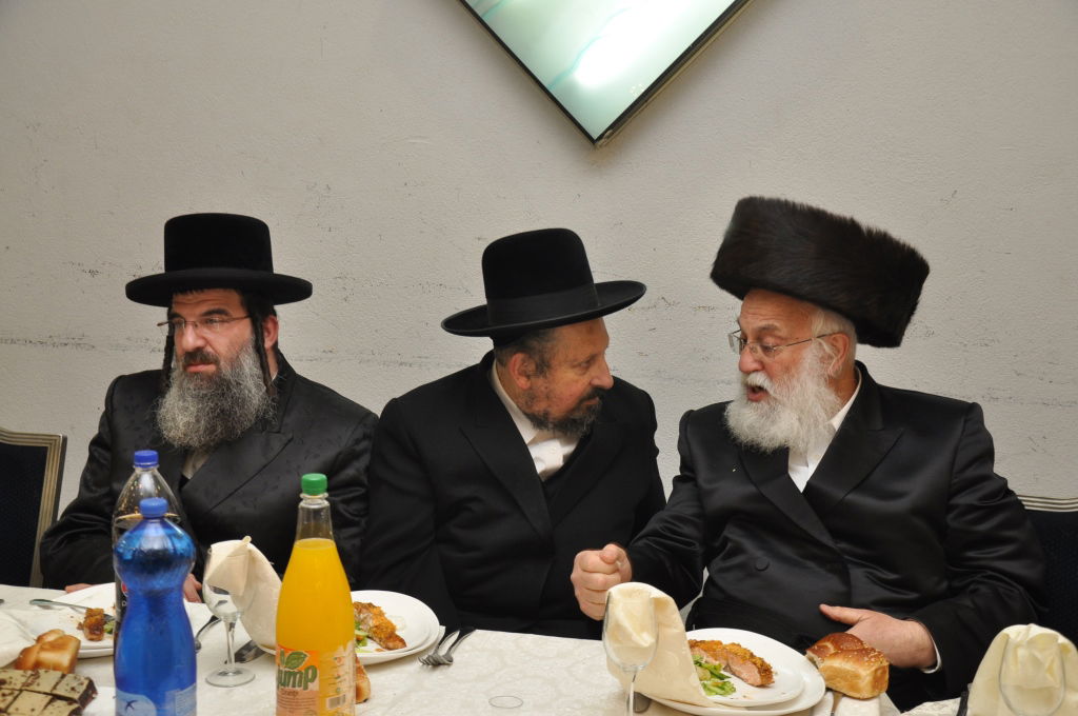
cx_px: 539
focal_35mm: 48
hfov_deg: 41.2
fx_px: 1435
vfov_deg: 28.0
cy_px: 358
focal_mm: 32
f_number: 5.6
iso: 500
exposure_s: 1/60
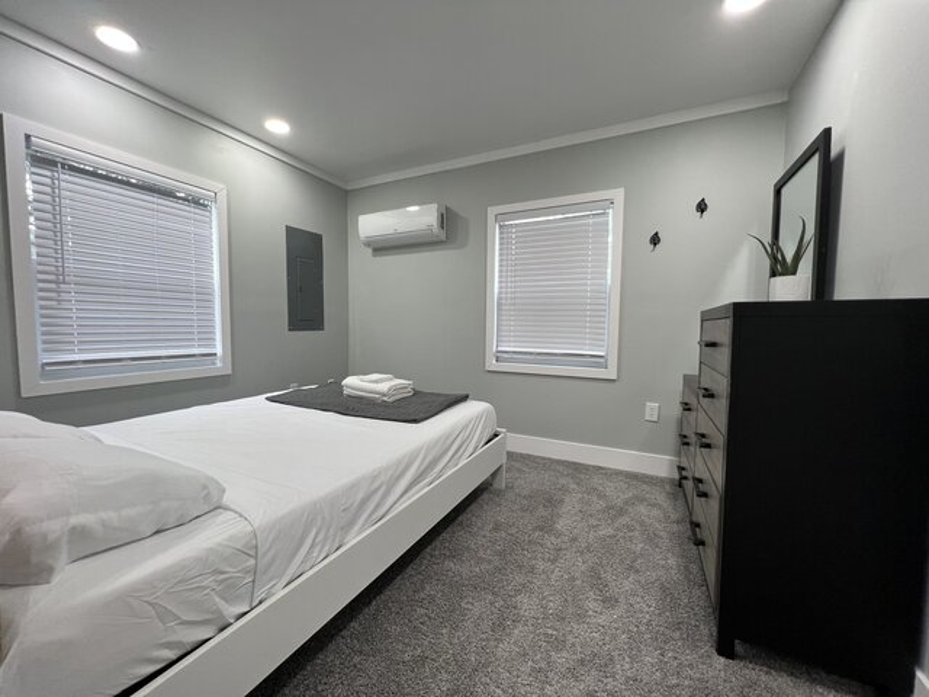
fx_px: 349
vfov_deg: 89.9
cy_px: 348
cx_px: 464
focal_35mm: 13
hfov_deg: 106.2
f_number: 1.8
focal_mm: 1.57
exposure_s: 1/120
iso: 160
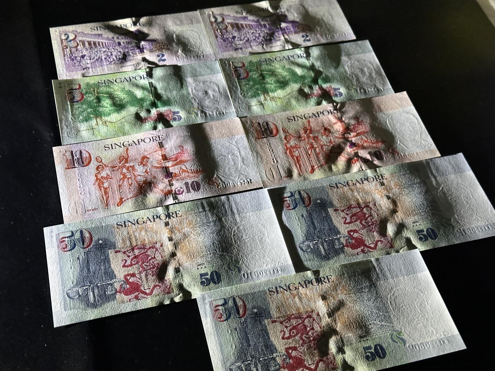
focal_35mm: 48
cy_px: 186
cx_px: 248
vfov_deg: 30.3
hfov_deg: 39.7
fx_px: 686
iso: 500
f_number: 1.78
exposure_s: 1/40
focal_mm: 6.86
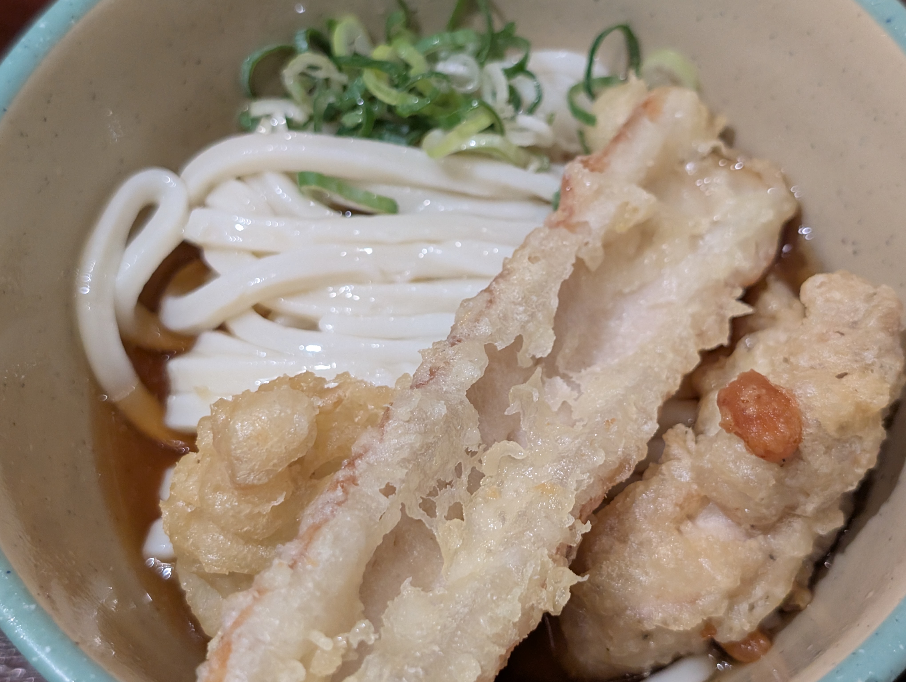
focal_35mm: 49
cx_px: 453
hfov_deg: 38.9
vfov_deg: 29.7
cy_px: 341
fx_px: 1284
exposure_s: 1/50
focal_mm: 6.9
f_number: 1.68
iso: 448
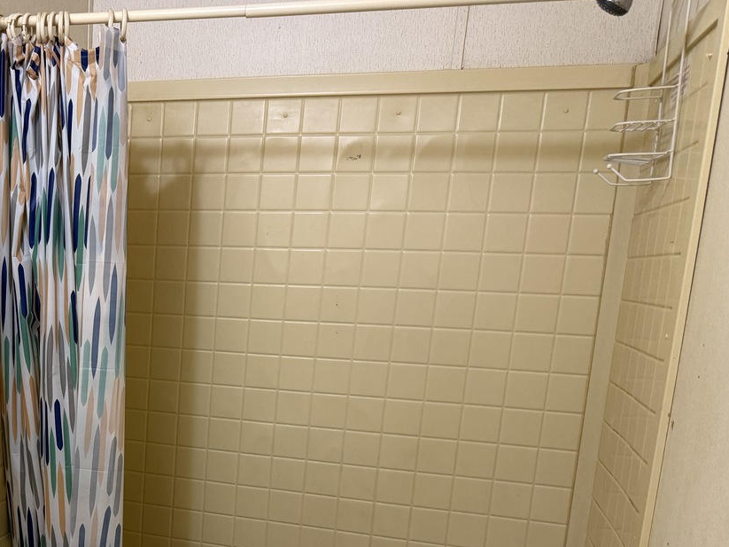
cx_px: 97
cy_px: 463
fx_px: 884
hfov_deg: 41.8
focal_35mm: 42
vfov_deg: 33.0
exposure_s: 1/60
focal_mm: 6.76
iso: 200
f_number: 1.78
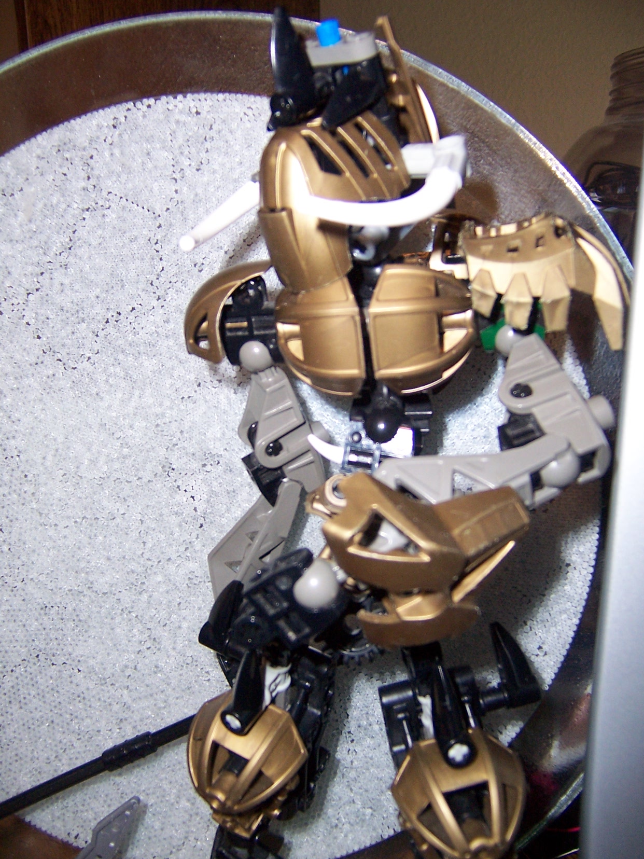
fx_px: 819
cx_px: 322
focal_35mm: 33
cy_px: 430
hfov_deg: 42.9
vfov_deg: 55.4
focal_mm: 5.5
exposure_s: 1/60
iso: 140
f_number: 2.8
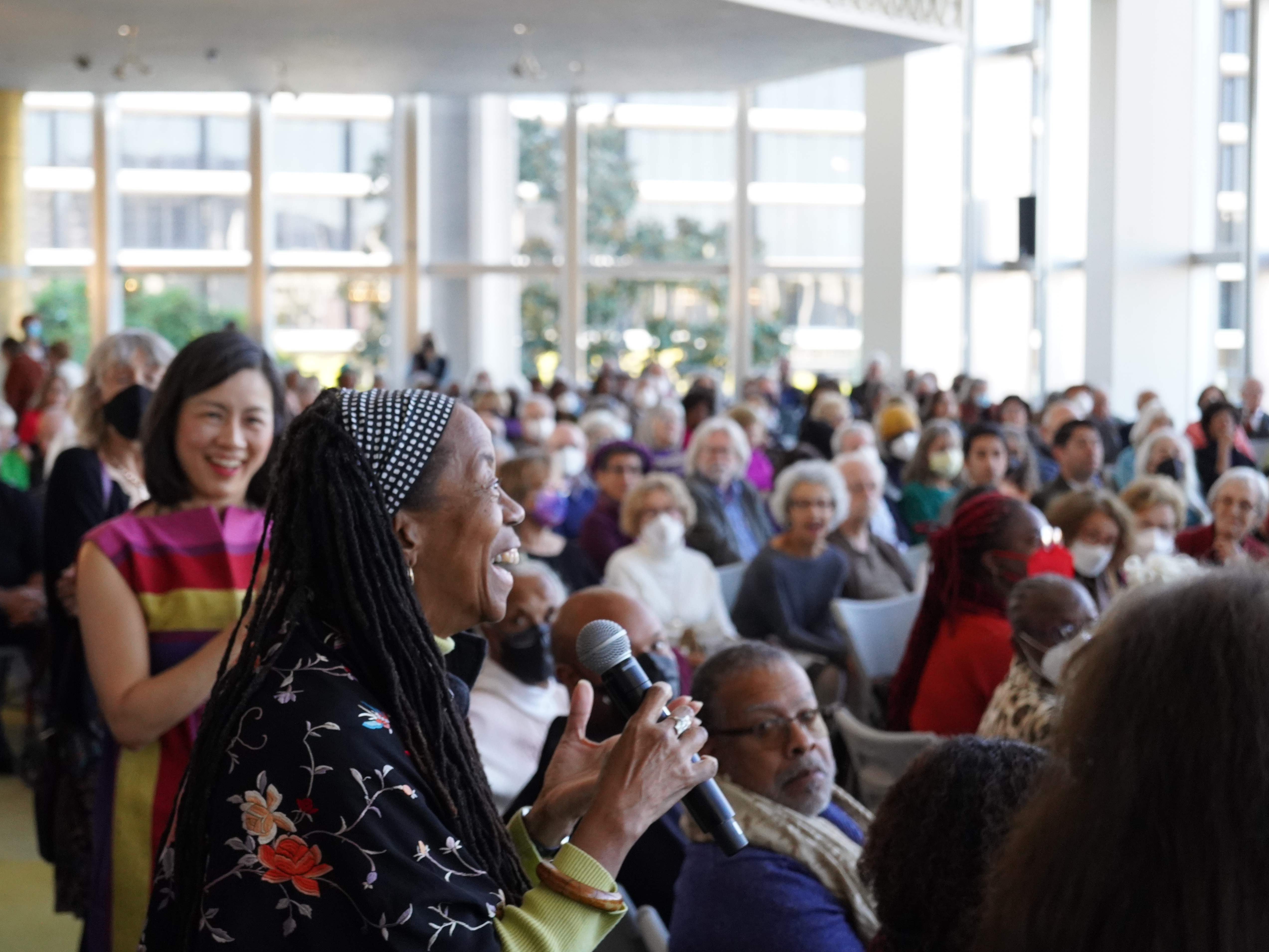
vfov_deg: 21.6
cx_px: 537
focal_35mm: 68
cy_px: 466
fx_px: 2493
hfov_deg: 28.5
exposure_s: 1/160
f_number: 5.6
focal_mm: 60
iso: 5000
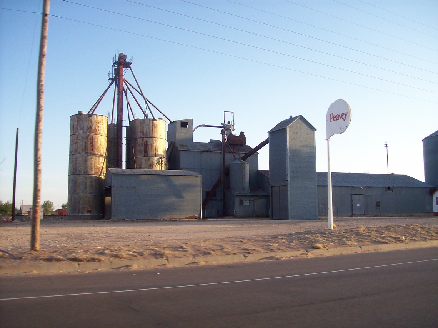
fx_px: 455
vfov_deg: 39.7
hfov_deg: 51.4
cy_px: 164
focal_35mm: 36
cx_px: 219
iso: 80
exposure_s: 1/383
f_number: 2.7
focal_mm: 6
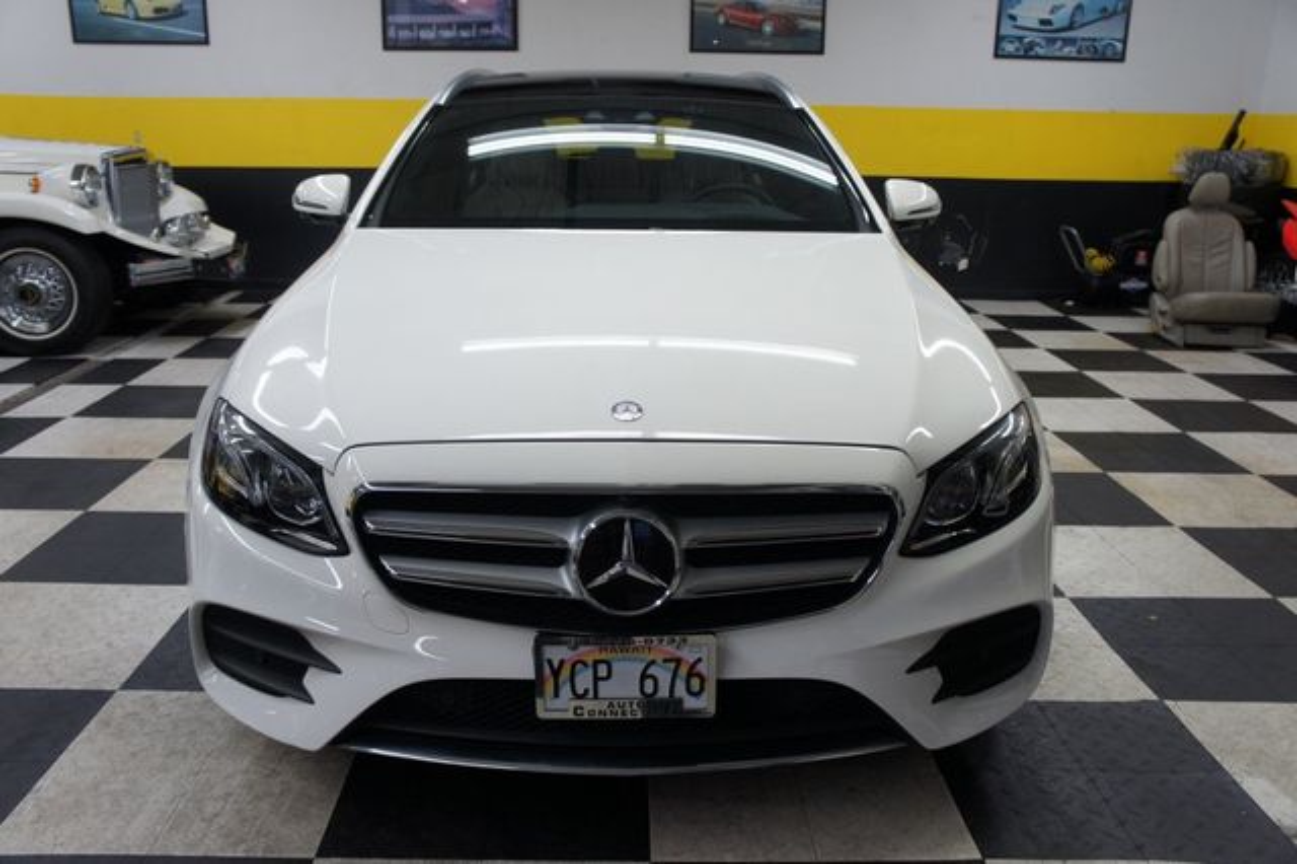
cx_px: 648
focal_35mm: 30
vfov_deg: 43.6
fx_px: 1080
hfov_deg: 62.0
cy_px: 432
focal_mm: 20
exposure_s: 1/30
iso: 200
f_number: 4
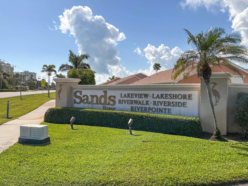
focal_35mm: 28
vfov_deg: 49.7
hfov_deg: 63.4
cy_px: 93
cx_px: 124
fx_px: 201
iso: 25
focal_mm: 3
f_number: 1.8
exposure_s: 1/3322
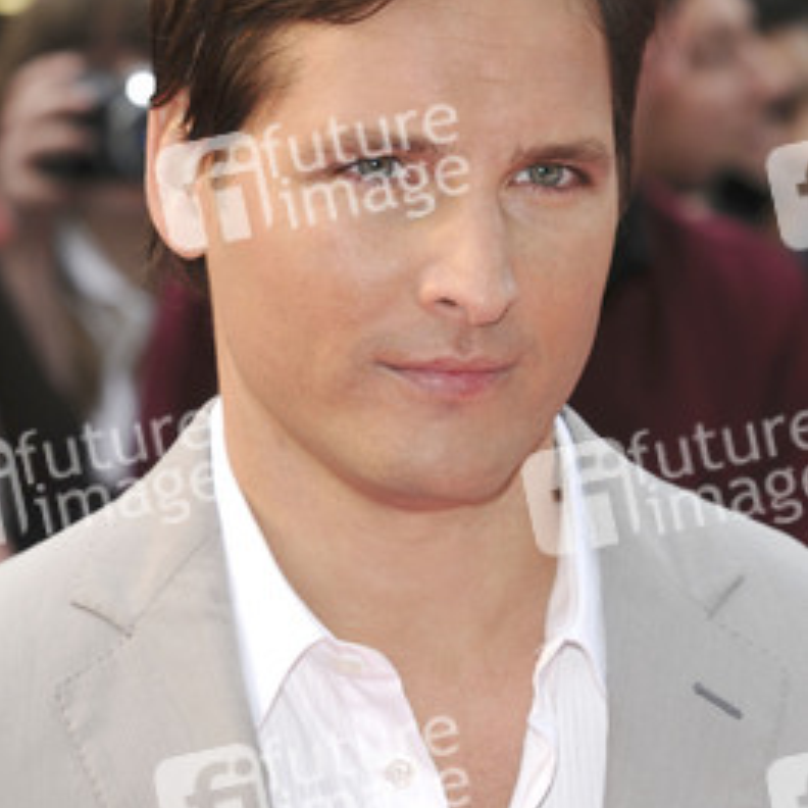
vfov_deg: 9.1
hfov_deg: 9.1
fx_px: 5097
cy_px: 331
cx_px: 402
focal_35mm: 193
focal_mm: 100
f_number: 5.6
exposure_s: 1/160
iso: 320
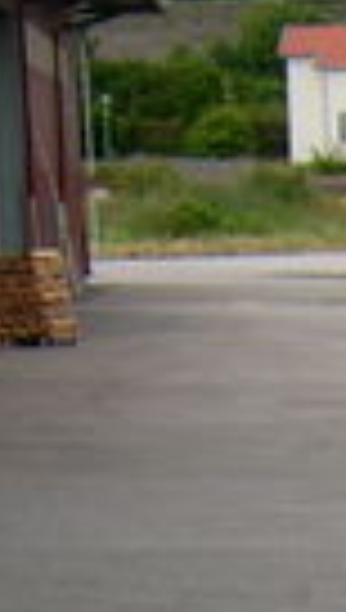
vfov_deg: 11.4
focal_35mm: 179
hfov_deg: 6.4
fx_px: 2905
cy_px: 958
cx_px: 921
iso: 50
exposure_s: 1/353
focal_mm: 5.95
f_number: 2.8
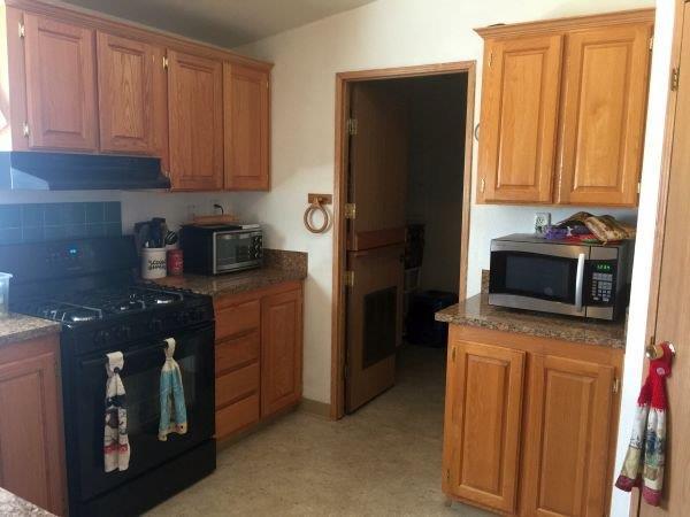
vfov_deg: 48.2
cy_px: 258
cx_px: 345
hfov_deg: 61.7
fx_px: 578
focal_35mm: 29
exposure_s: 1/15
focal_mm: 4.15
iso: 100
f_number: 2.2
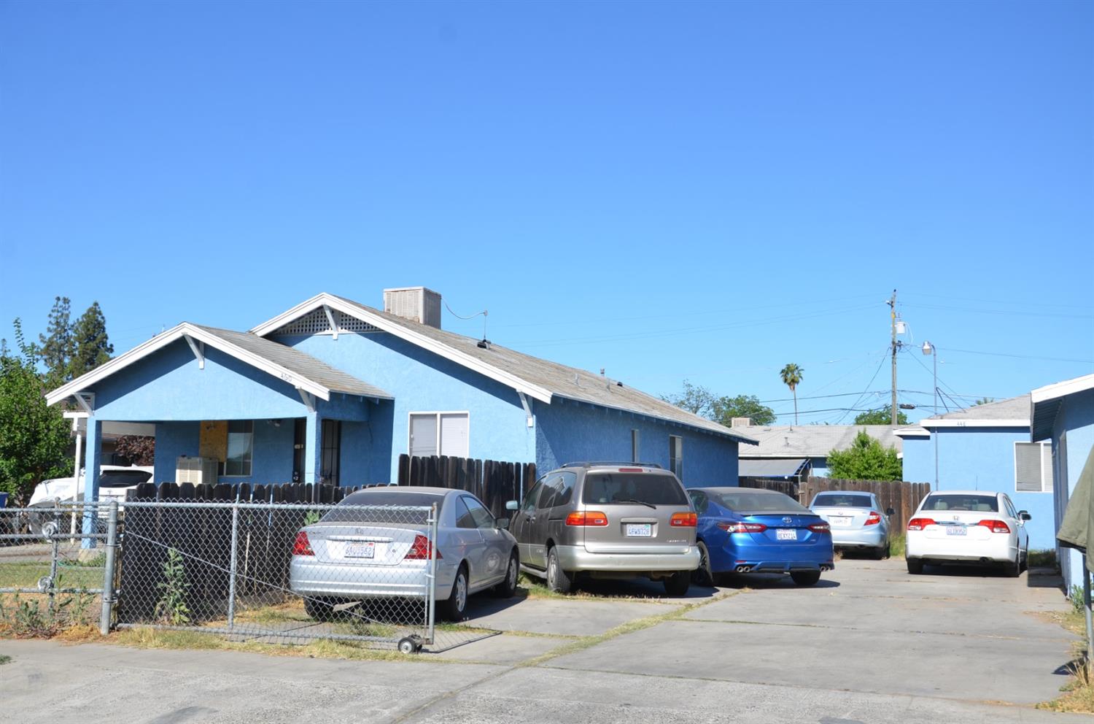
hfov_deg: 49.7
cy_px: 362
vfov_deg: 34.0
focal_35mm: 39
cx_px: 547
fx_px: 1182
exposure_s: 1/320
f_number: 9
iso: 100
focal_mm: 26
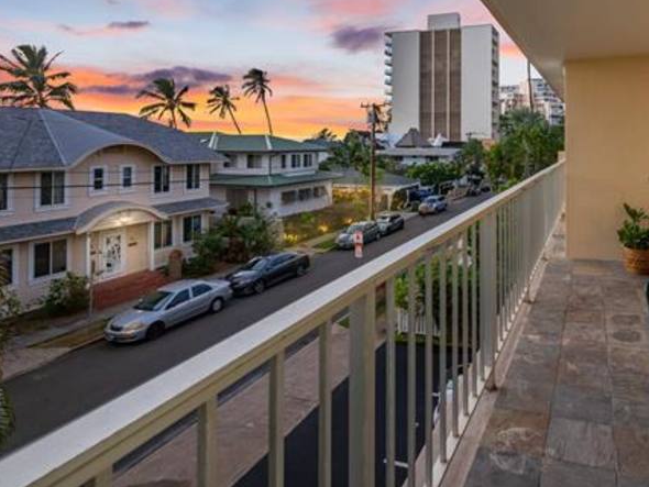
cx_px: 467
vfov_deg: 60.7
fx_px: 394
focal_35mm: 21
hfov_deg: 74.7
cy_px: 134
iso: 200
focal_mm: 7
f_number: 4
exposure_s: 1/80
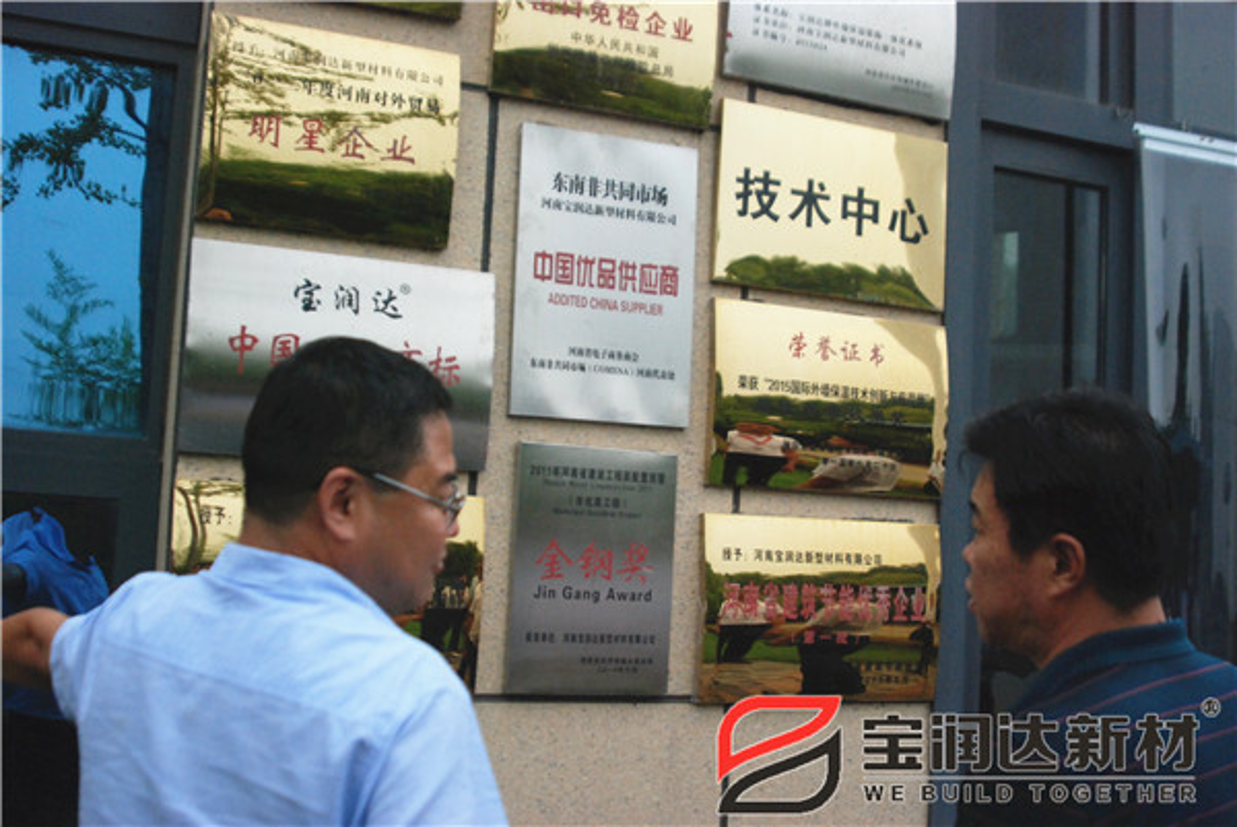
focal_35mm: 42
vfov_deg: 31.9
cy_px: 414
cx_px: 618
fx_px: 1444
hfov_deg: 46.4
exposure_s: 1/2000
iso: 800
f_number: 3.5
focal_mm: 28
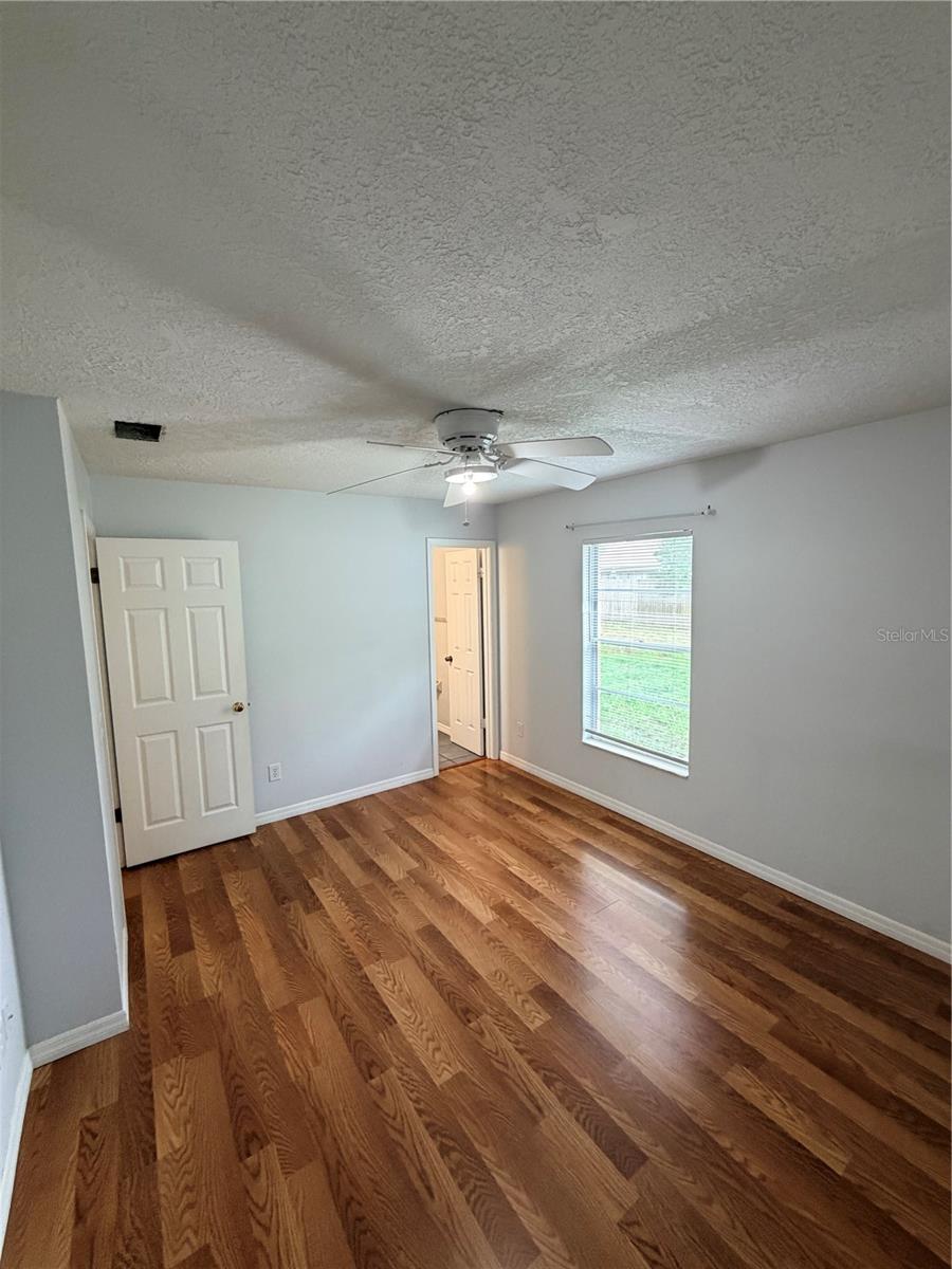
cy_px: 634
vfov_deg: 102.1
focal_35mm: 14
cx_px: 476
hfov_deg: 85.7
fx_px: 513
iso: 320
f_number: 2.2
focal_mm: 2.22
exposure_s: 1/60
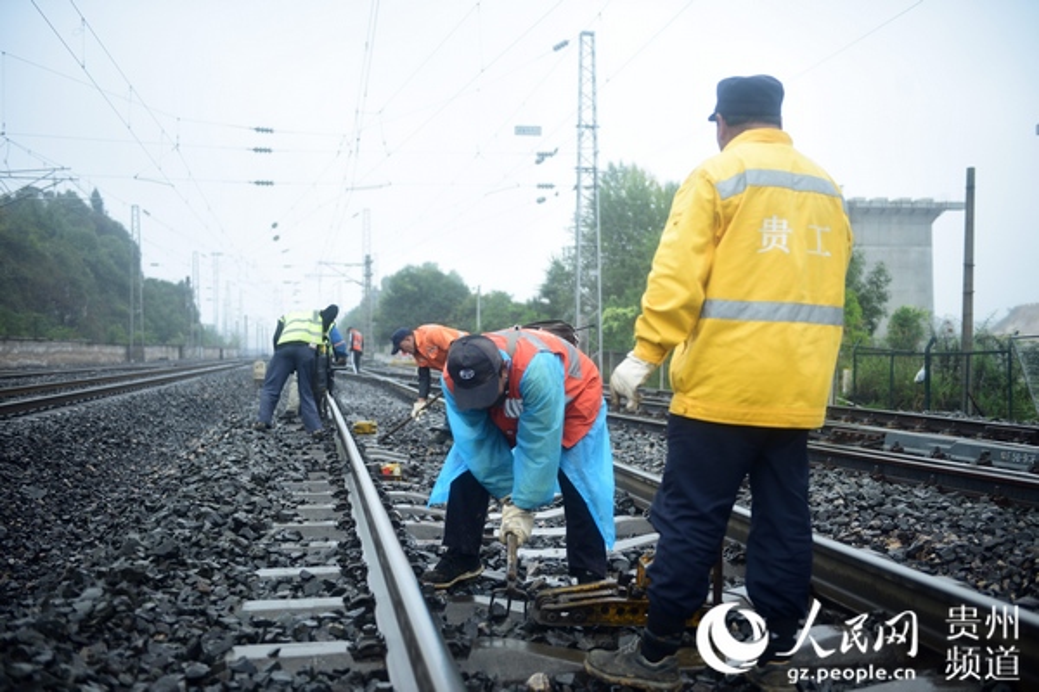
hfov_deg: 46.4
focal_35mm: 42
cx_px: 520
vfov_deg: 31.9
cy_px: 346
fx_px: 1212
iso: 250
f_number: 2.8
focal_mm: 42
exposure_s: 1/500
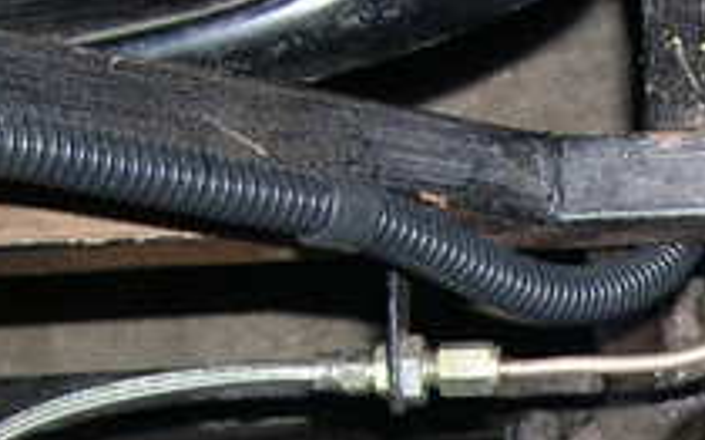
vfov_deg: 10.4
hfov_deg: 16.4
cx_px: 816
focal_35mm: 123
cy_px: 588
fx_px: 2362
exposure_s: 1/60
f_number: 2.8
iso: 100
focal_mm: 8
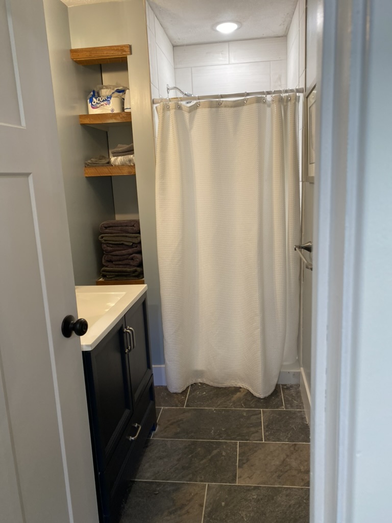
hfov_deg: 53.1
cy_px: 262
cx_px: 196
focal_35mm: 26
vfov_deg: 67.3
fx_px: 393
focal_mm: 4.25
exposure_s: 1/60
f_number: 1.8
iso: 125
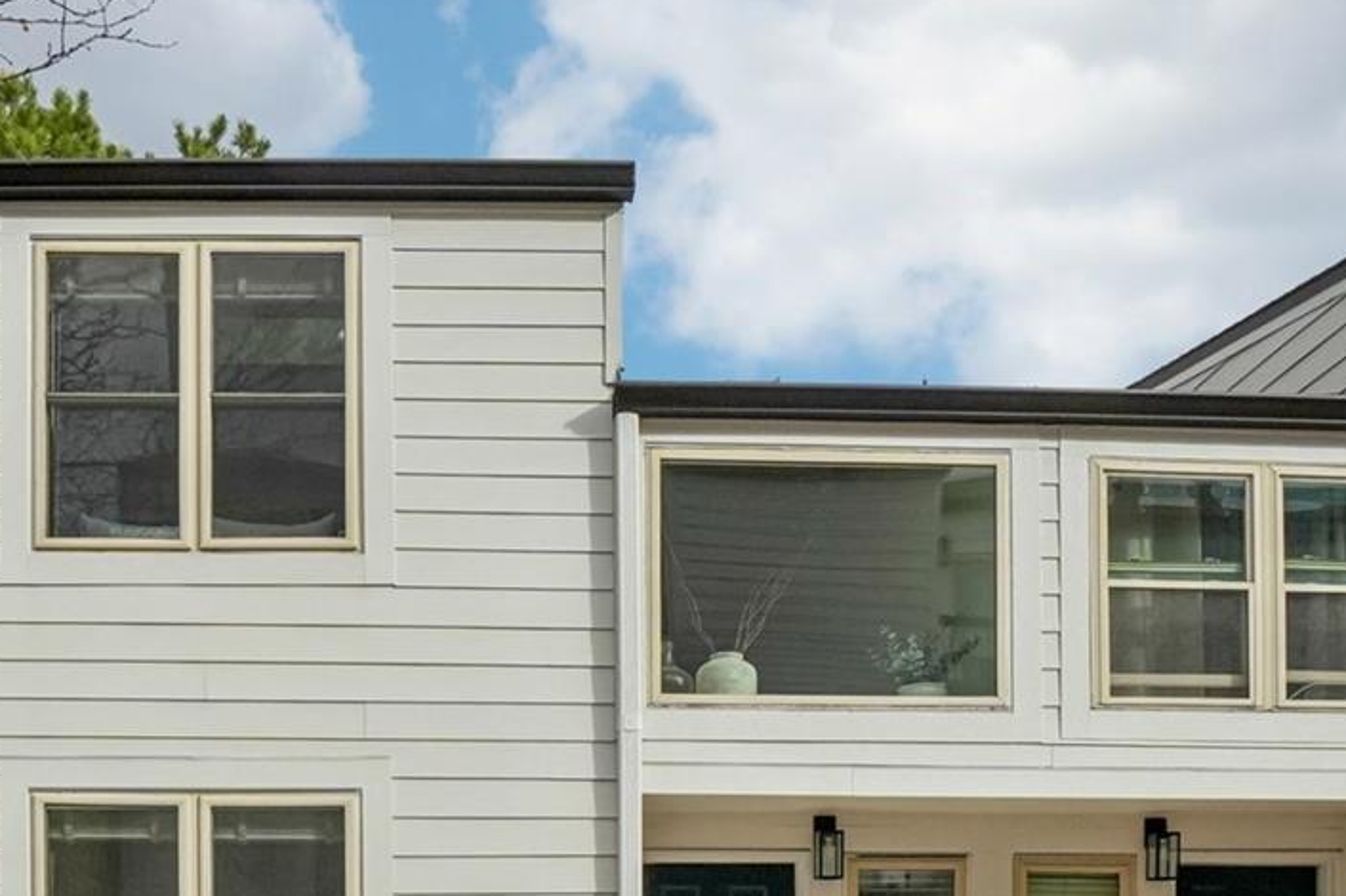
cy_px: 763
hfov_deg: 55.3
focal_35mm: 34
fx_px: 1271
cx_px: 520
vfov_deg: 37.0
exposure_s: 1/1250
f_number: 8
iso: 400
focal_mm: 10
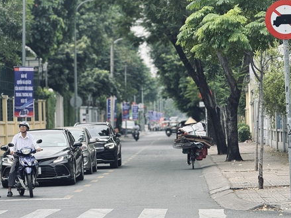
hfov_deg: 11.3
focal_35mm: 174
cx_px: 85
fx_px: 1463
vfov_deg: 8.5
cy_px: 72
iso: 64
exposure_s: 1/464
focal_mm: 15.66
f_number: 2.8
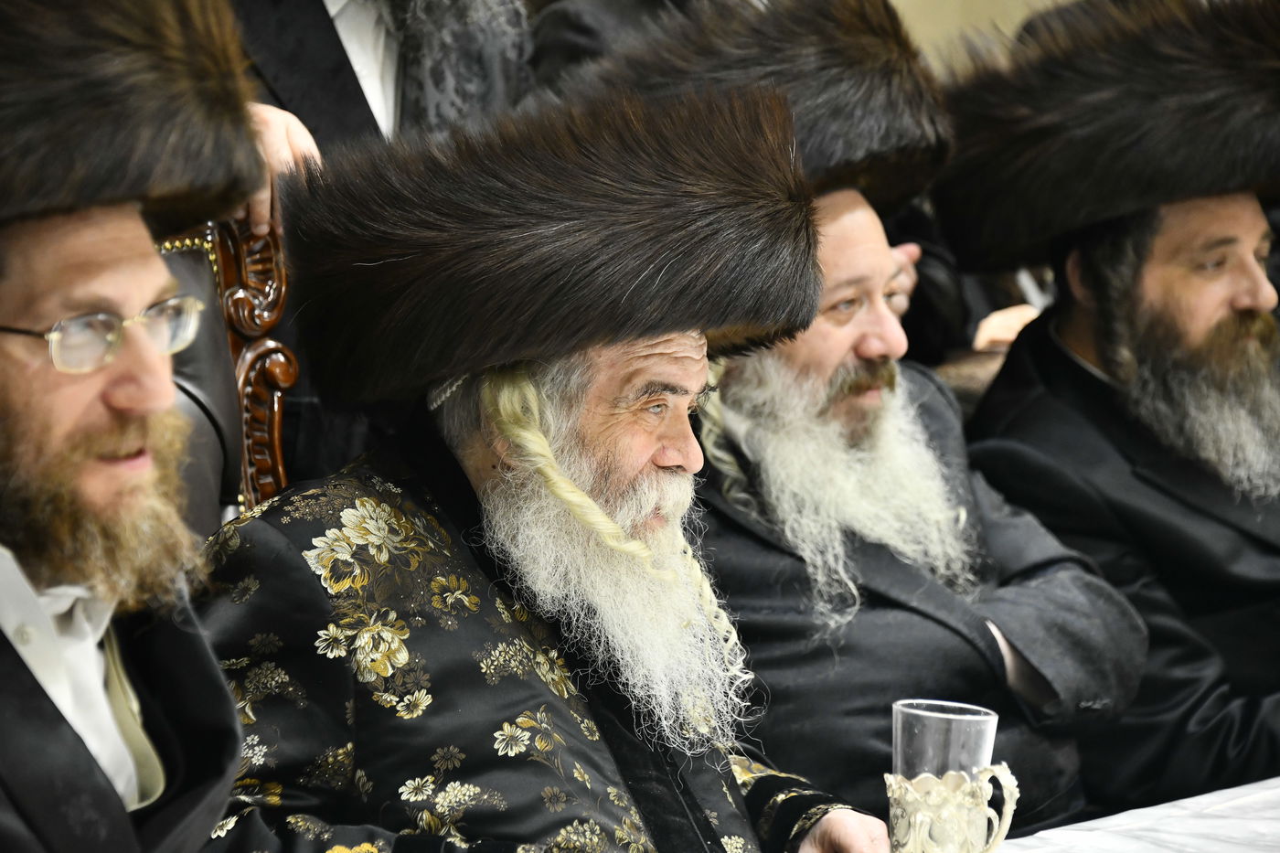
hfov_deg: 12.8
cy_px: 426
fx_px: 5688
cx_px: 640
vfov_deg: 8.6
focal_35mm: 160
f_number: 5.6
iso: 1600
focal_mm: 160
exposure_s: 1/250
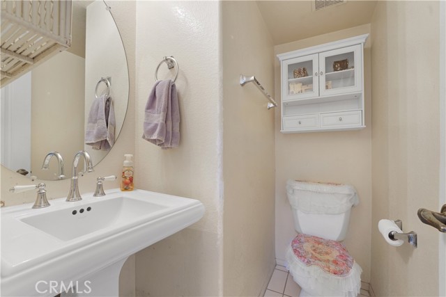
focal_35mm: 14
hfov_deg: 104.2
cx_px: 223
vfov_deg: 81.2
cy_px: 148
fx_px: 173
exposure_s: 5
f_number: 9
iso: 100
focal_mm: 14
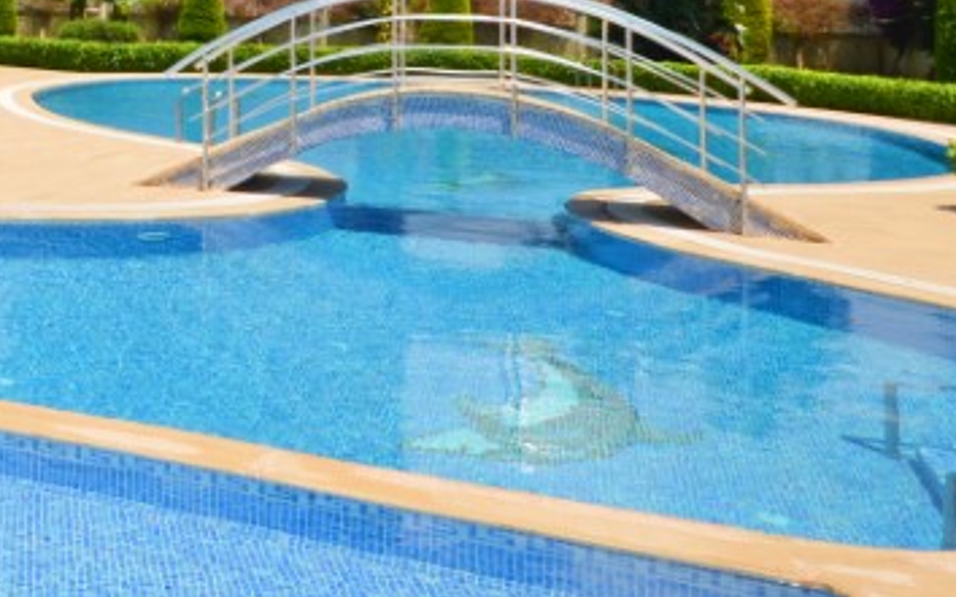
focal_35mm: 50
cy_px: -103
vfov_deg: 23.7
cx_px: -219
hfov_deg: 32.5
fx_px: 1302
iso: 100
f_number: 10
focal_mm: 10
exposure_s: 1/250
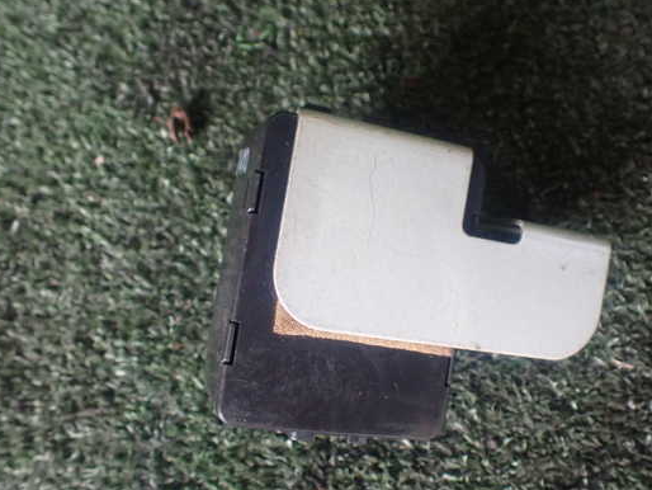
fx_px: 660
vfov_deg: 40.7
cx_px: 364
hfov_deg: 52.5
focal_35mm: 35
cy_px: 250
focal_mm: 5.4
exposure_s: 1/125
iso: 800
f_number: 2.3
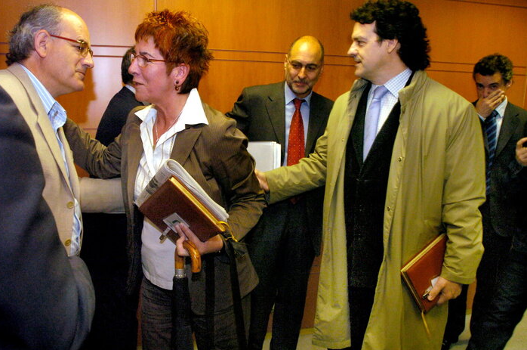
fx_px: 388
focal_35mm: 27
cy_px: 176
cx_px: 254
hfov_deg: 68.4
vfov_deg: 48.5
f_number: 5
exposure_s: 1/80
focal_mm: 17
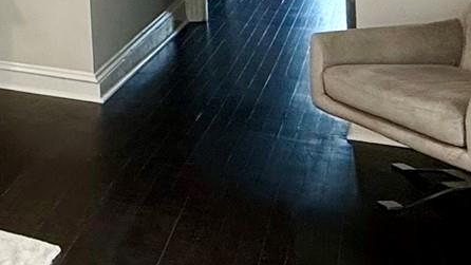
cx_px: -321
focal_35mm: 70
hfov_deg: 22.0
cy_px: -156
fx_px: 874
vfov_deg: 15.6
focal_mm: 2.22
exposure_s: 1/120
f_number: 2.2
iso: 100
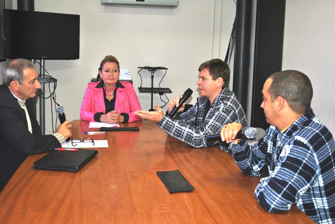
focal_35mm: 45
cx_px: 168
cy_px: 112
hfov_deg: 43.6
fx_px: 419
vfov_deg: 29.9
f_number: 4.5
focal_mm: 30
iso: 200
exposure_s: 1/60
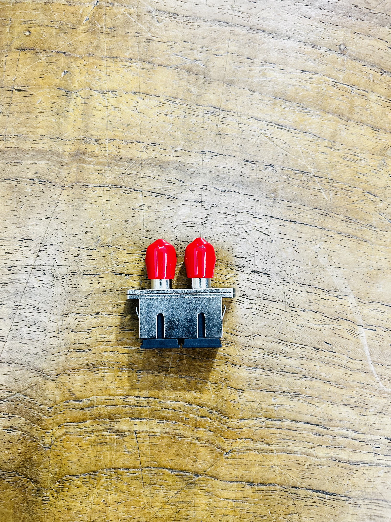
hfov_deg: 53.1
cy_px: 261
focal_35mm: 26
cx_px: 196
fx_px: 392
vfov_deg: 67.3
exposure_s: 1/50
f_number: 1.5
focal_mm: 5.7
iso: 320
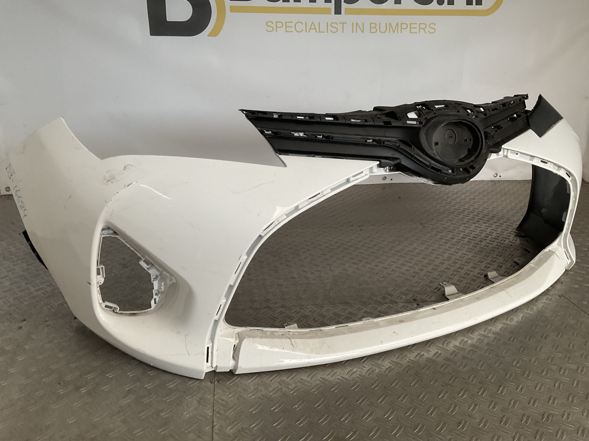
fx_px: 493
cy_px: 220
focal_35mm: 29
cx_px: 294
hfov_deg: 61.7
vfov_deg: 48.2
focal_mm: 3
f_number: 1.8
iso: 64
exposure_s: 1/100
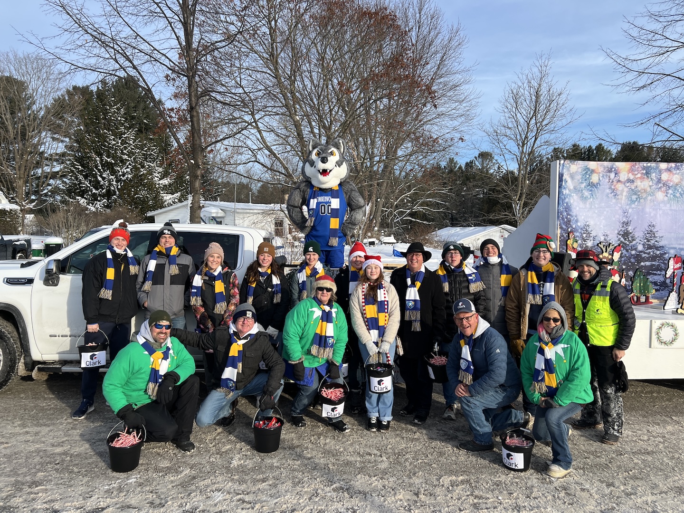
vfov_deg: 53.1
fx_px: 514
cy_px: 256
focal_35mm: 26
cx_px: 342
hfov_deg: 67.3
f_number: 1.5
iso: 50
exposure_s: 1/1869
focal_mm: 5.7
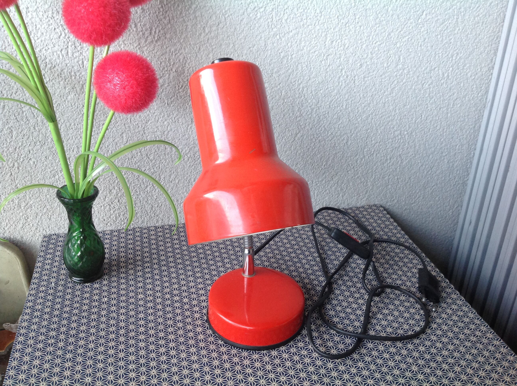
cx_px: 258
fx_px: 522
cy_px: 193
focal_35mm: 35
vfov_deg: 40.6
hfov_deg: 52.7
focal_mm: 4.28
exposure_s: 1/15
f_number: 2.4
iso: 100
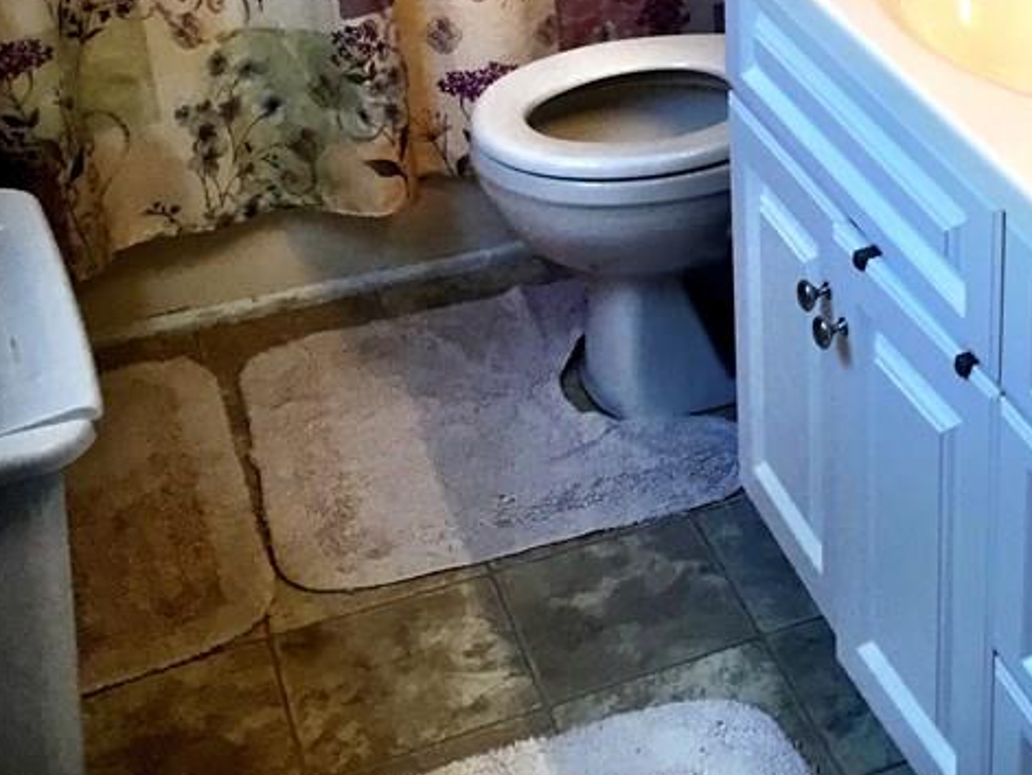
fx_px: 1880
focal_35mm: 63
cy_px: -50
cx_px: 1041
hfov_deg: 28.7
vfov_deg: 22.2
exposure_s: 1/30
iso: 80
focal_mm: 4.15
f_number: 2.2
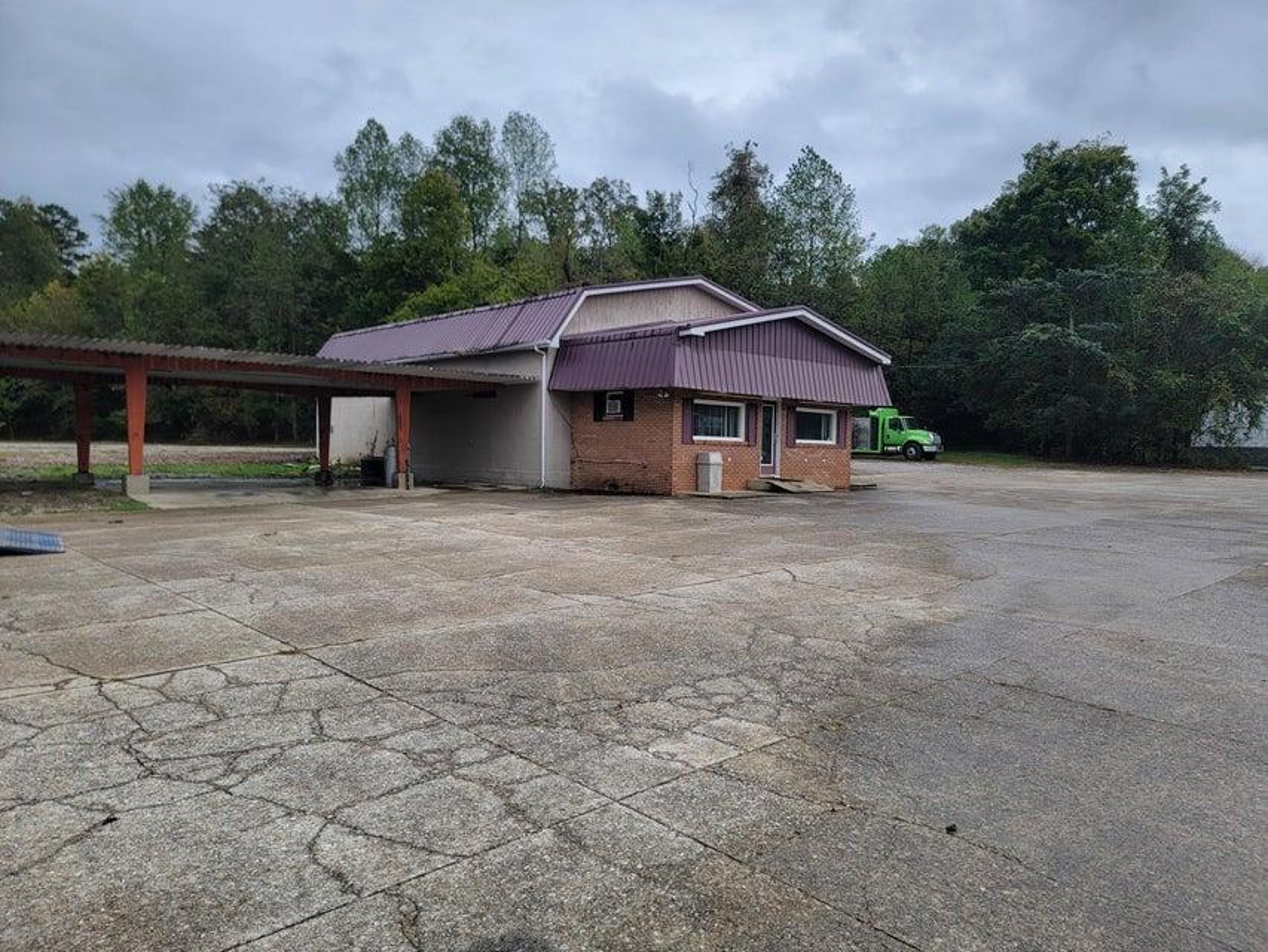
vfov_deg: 56.8
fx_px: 879
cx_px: 634
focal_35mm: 24
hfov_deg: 71.6
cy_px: 476
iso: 16
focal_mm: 6.7
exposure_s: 1/403
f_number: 1.8
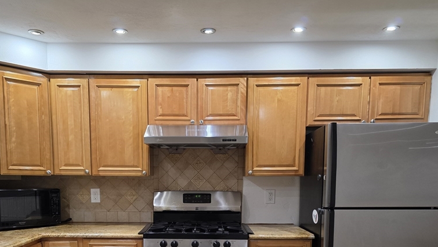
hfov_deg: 57.8
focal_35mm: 34
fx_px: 395
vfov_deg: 33.1
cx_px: 189
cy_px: 217
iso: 200
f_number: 1.7
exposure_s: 1/120
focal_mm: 6.3
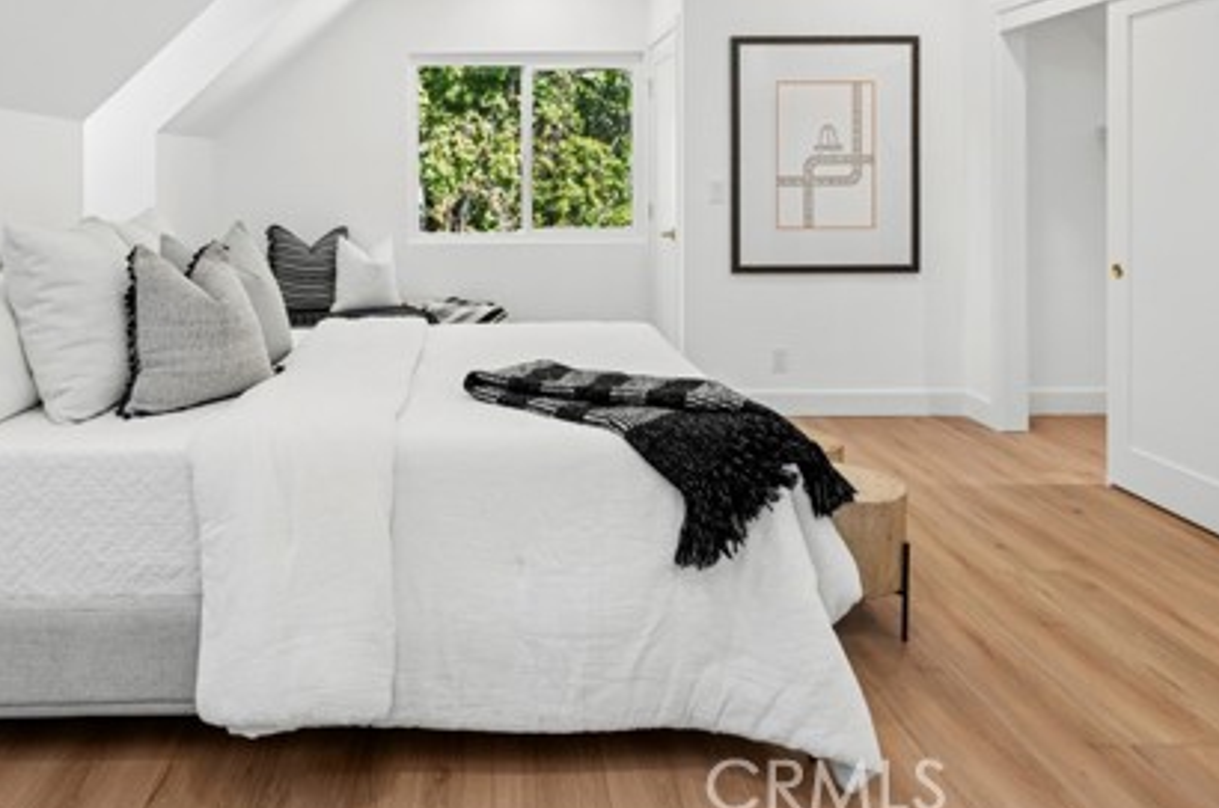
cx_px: 491
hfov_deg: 70.9
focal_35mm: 25
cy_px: 198
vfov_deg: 49.0
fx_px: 845
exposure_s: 1/10
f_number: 9
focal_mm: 16
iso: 125
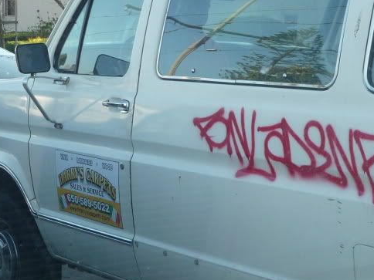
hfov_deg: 18.4
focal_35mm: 107
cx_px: 175
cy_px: 153
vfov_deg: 13.8
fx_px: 1156
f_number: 4.2
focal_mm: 8
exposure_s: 1/125
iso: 100
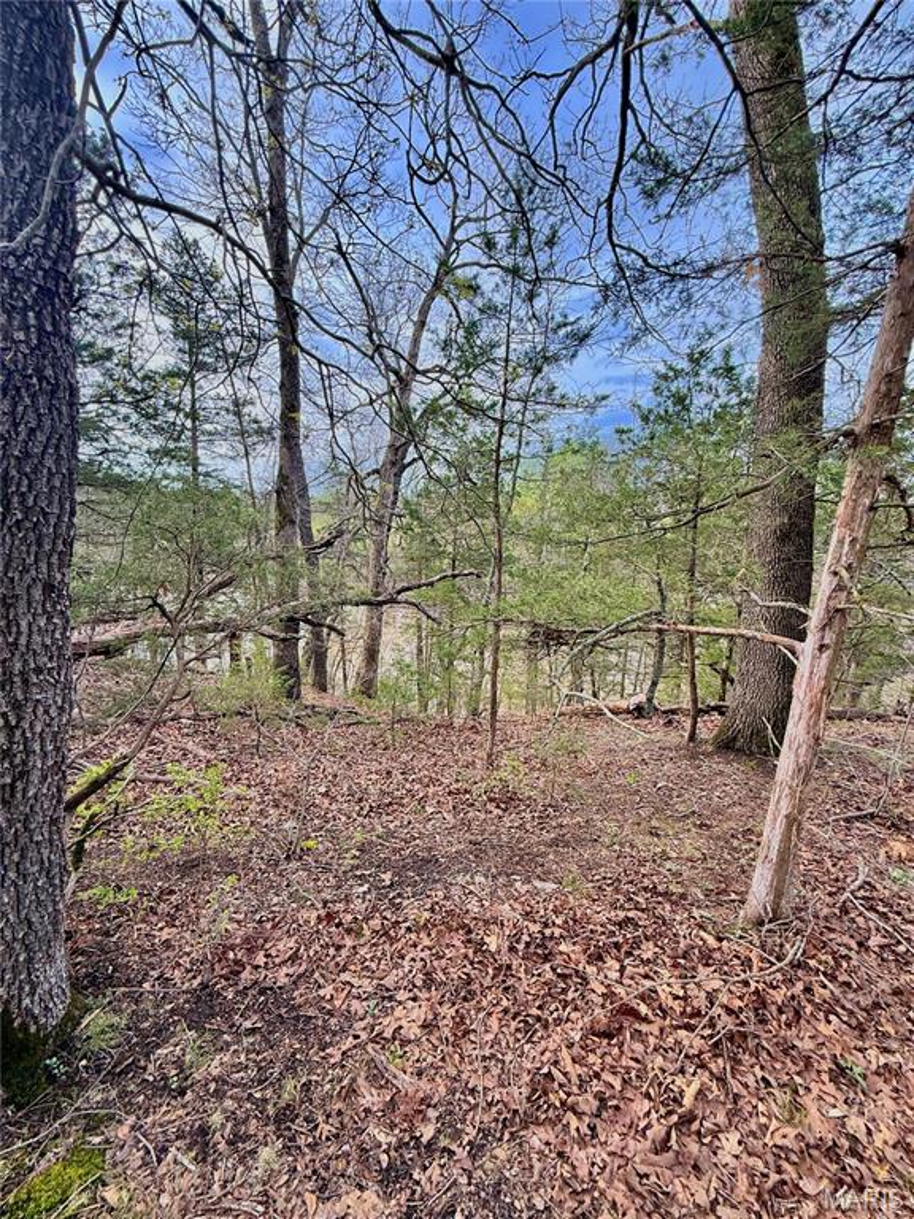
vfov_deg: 102.1
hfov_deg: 85.7
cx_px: 457
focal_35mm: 14
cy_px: 610
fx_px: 493
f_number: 2.2
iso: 64
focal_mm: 2.22
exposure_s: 1/297
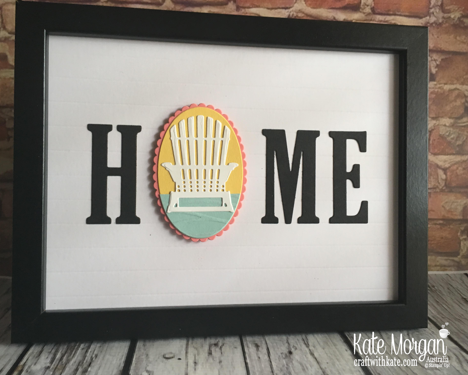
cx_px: 231
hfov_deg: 57.2
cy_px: 188
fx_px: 429
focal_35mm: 31
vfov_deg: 47.1
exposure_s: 1/33
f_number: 2.2
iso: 125
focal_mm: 4.15
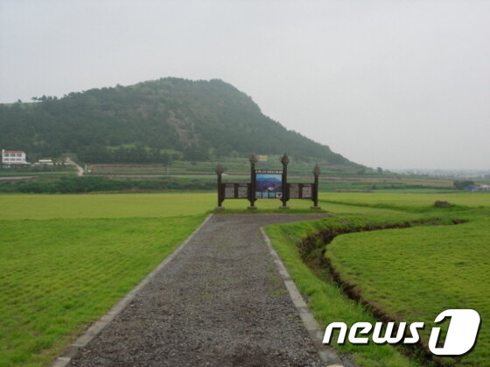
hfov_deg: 49.0
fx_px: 537
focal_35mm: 38
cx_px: 245
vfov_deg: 37.7
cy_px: 184
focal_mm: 7.8
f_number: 4.8
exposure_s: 1/724
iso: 64
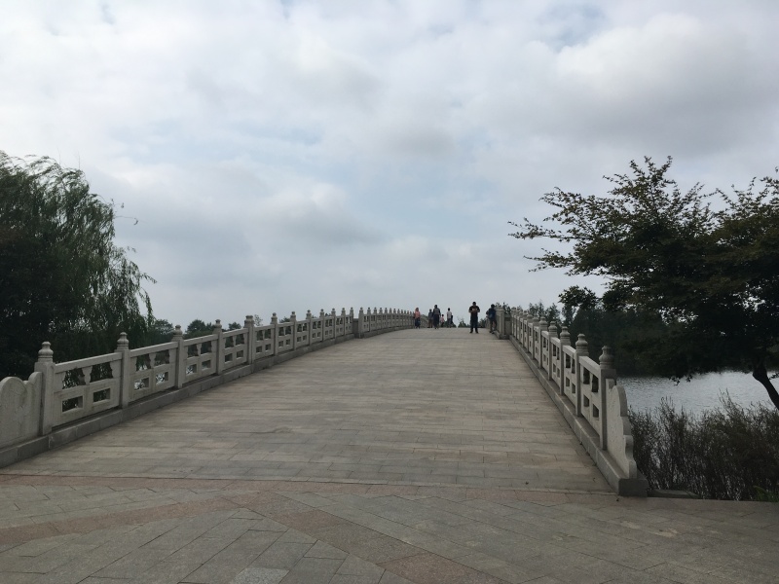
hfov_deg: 61.7
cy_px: 292
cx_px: 390
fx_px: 653
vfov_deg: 48.2
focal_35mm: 29
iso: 25
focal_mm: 4.15
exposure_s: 1/2404
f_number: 2.2
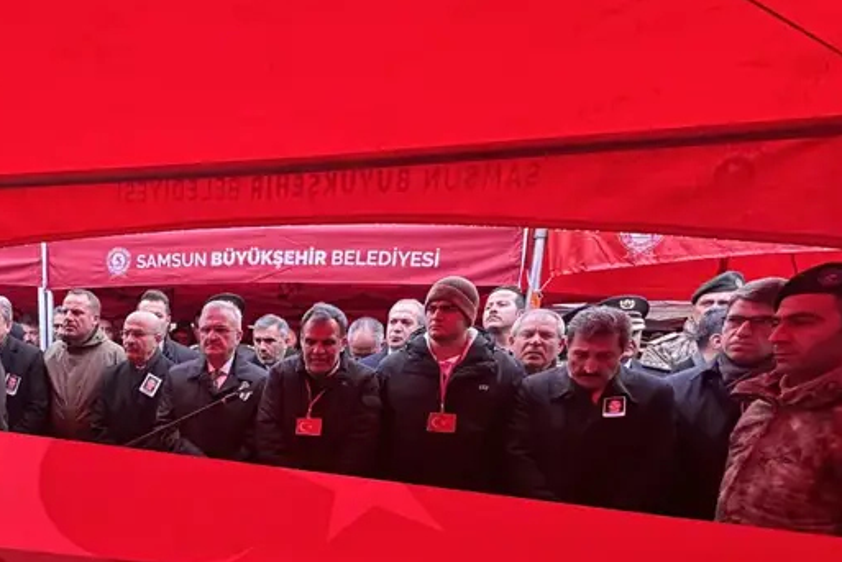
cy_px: 462
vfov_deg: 48.0
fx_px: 585
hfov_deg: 66.6
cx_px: 200
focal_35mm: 25
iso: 320
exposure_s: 1/92
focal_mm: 2.22
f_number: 2.2
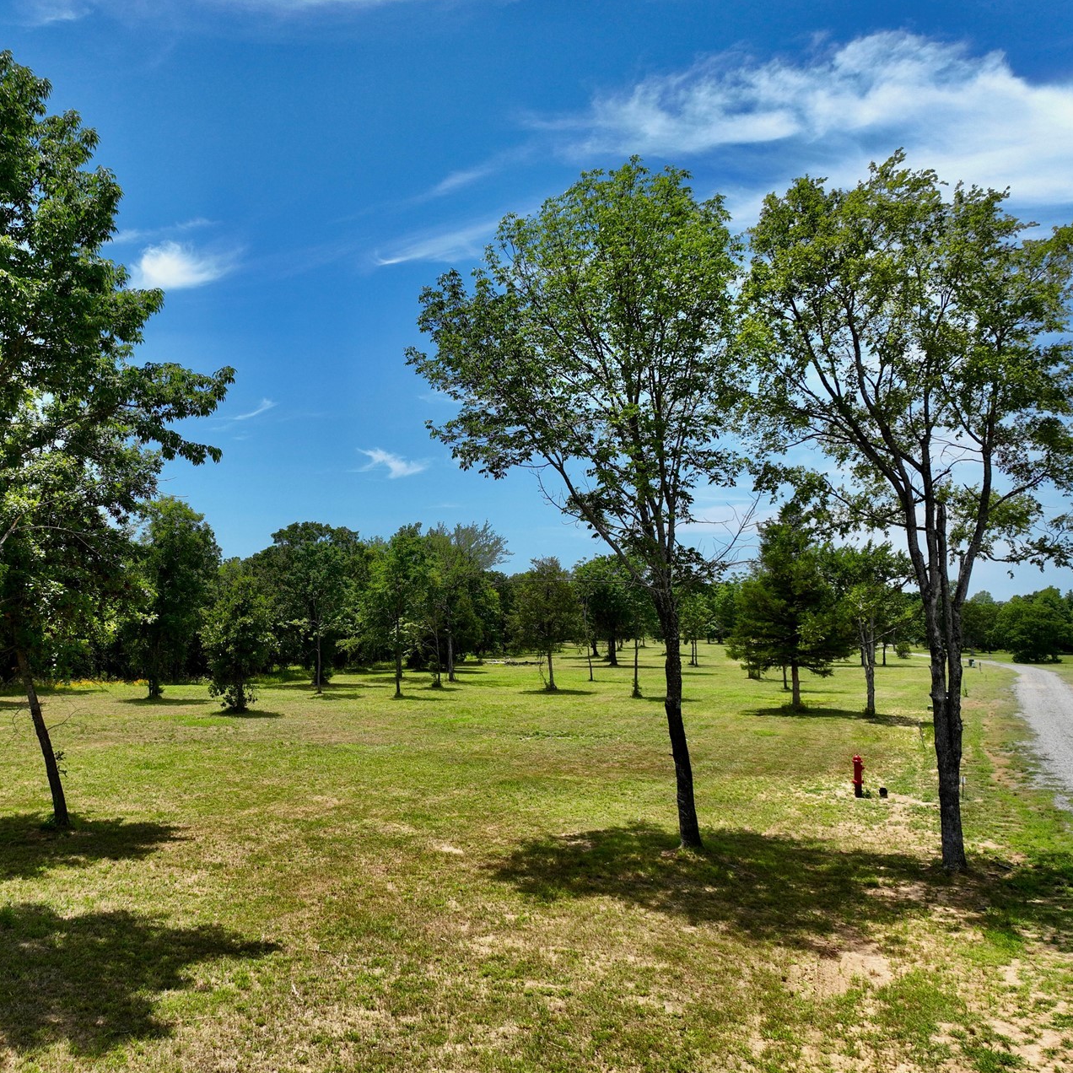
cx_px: 361
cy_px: 551
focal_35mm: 32
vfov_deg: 51.1
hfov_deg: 50.2
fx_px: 1122
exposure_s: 1/2000
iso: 110
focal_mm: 12.29
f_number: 2.8
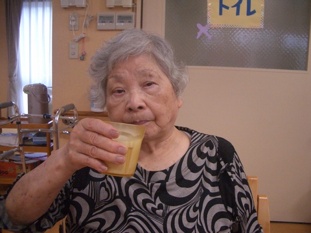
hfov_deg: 52.6
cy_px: 116
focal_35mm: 35
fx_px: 314
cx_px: 156
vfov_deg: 40.7
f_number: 2.6
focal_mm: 5.8
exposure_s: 1/50
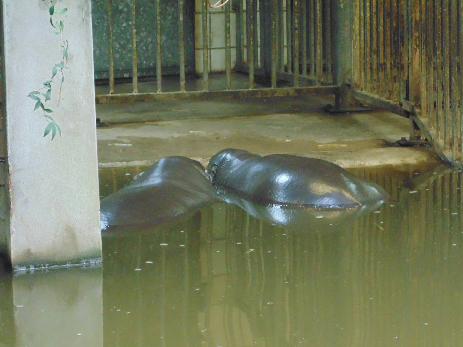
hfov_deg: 16.6
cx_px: 232
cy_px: 174
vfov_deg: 12.5
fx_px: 1592
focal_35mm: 119
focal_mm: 21.3
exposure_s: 1/30
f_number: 4.8
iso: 800
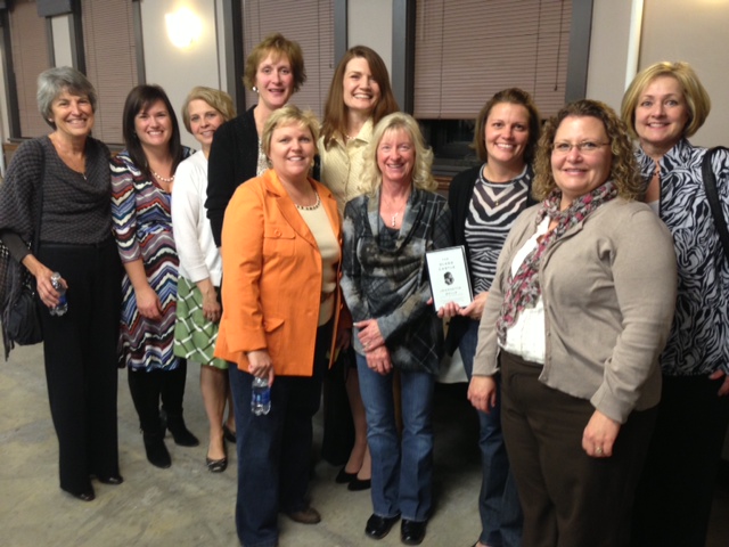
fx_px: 695
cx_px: 364
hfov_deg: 55.4
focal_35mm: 33
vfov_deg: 42.9
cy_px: 274
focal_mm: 4.13
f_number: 2.4
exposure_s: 1/20
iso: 100
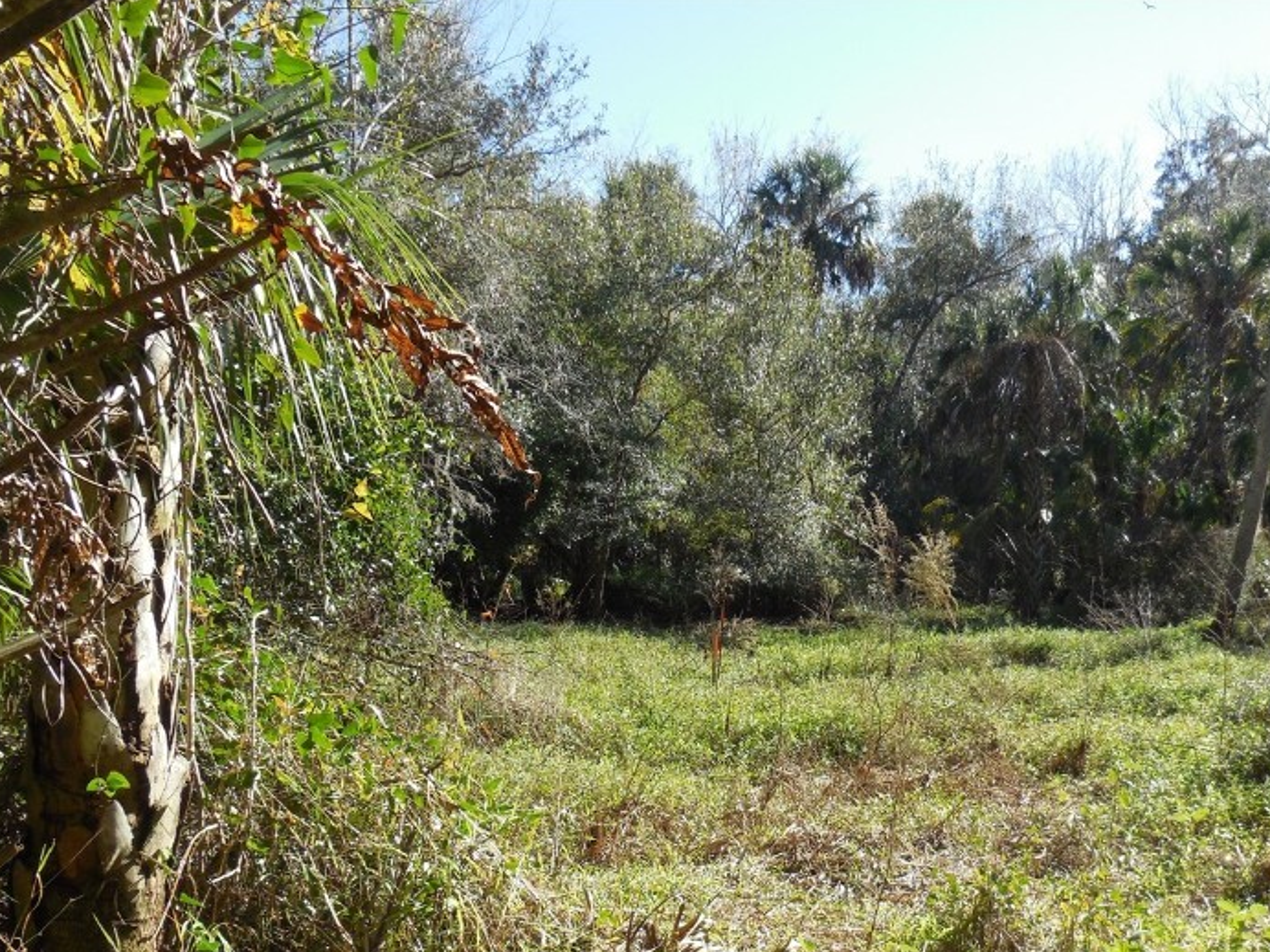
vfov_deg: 37.8
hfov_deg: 49.8
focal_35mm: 37
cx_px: 762
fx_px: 1357
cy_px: 701
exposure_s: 1/640
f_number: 3.1
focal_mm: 4.5
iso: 125
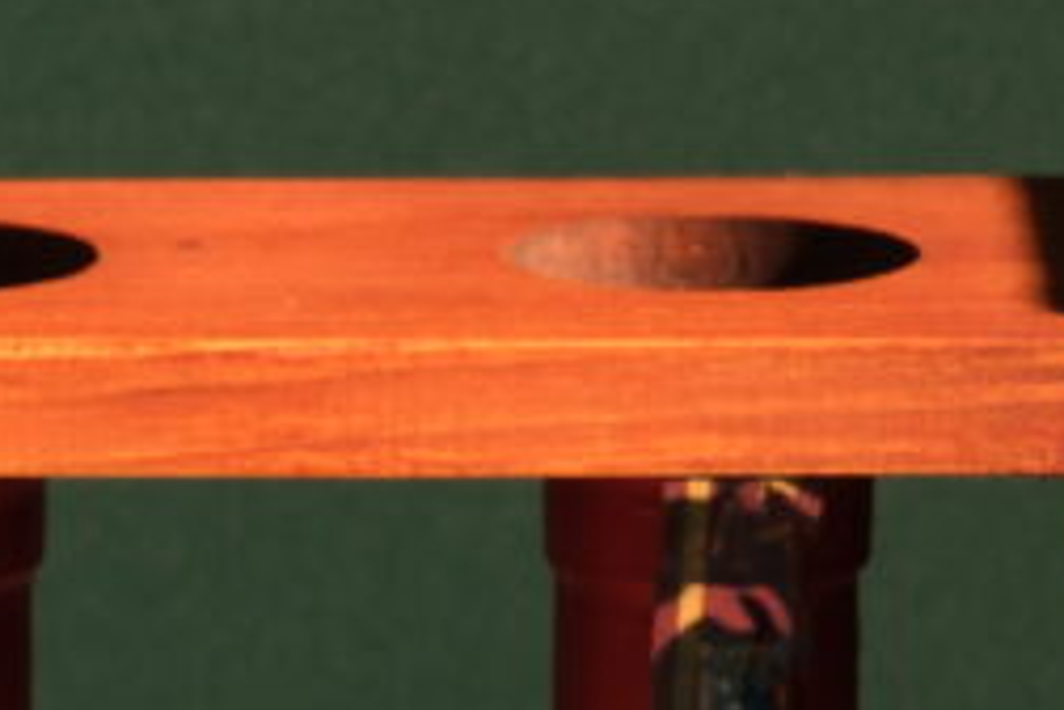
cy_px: 1395
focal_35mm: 539
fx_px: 15929
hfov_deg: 3.8
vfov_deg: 2.5
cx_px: -735
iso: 320
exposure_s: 1/13
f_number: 10
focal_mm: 75
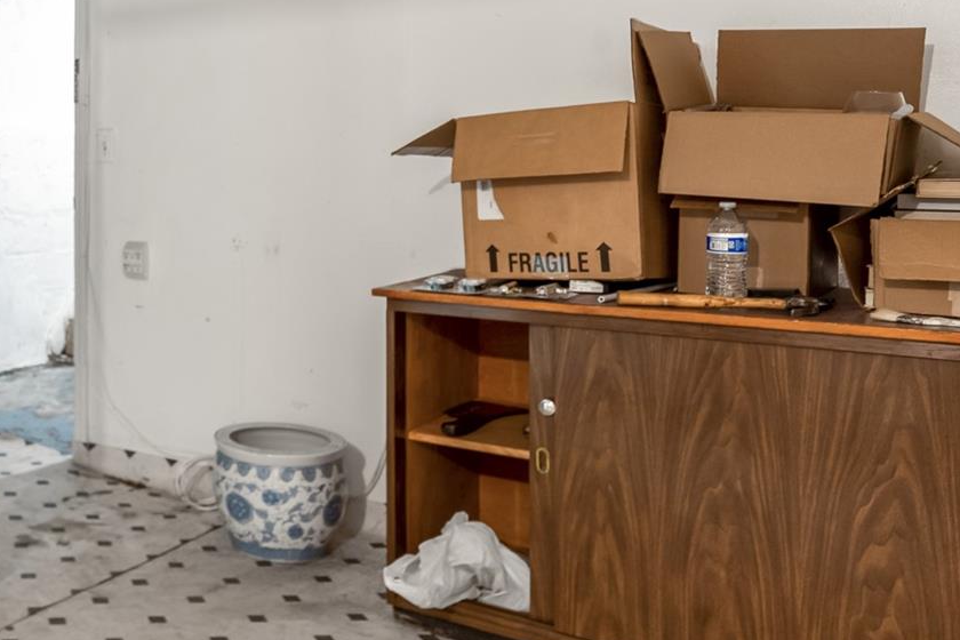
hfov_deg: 42.0
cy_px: 151
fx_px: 1040
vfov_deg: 33.4
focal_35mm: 39
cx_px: -26
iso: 250
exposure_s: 2.5
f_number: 9
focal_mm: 16
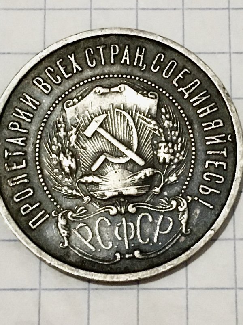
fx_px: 271
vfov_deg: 61.7
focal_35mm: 29
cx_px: 122
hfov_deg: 48.2
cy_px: 162
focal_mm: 4.15
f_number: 2.2
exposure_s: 1/17
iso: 200
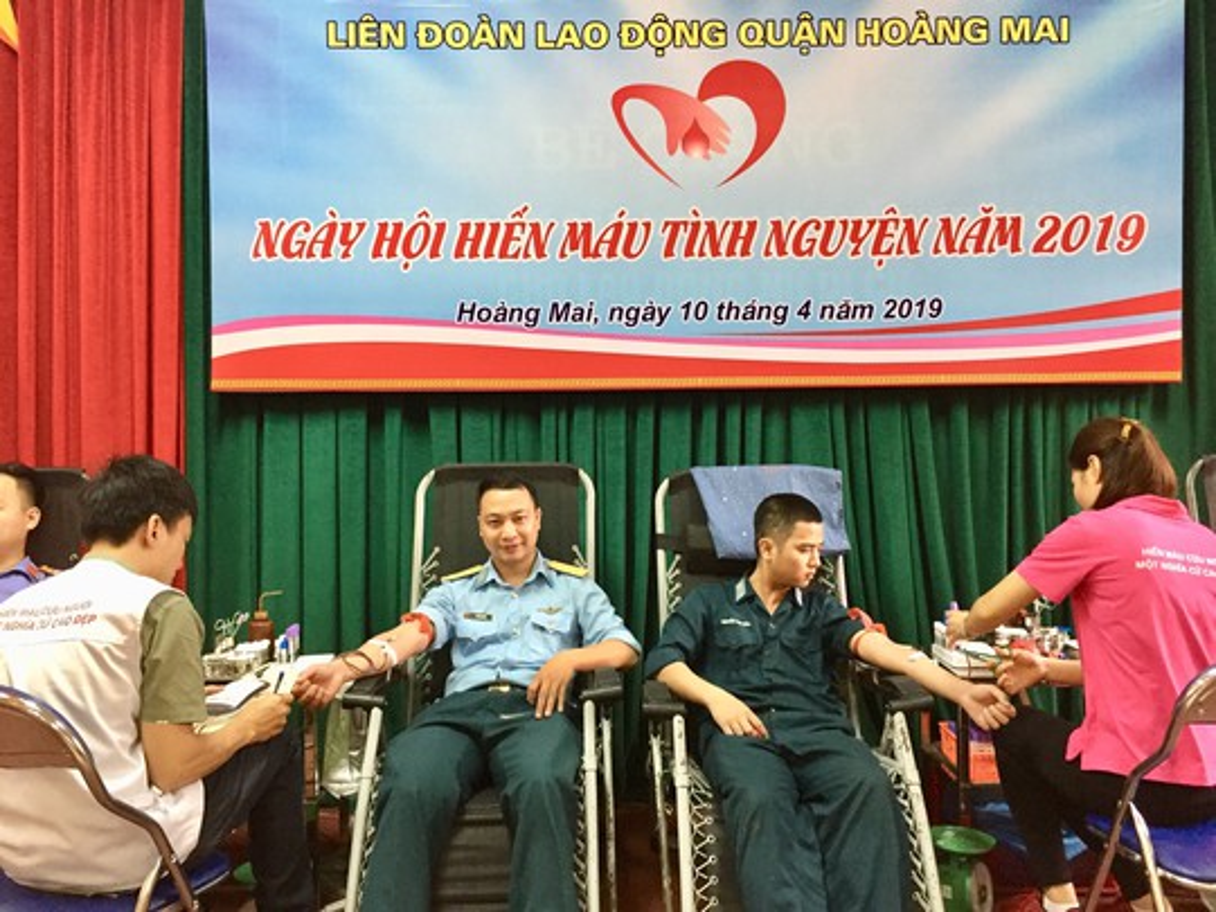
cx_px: 608
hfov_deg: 61.7
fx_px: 1019
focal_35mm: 29
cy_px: 456
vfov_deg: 48.2
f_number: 2.2
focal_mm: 4.15
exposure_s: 1/33
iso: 250
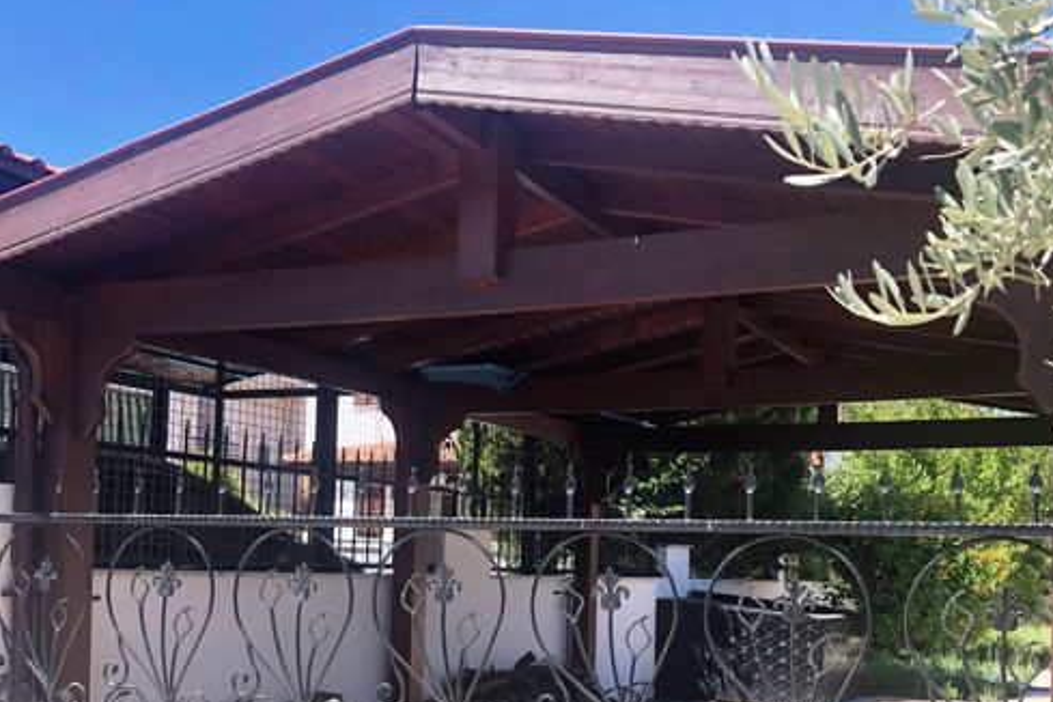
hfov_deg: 46.4
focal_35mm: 42
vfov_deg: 31.3
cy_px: 528
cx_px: 550
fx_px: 1228
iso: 20
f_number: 1.8
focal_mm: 3.99
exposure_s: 1/600
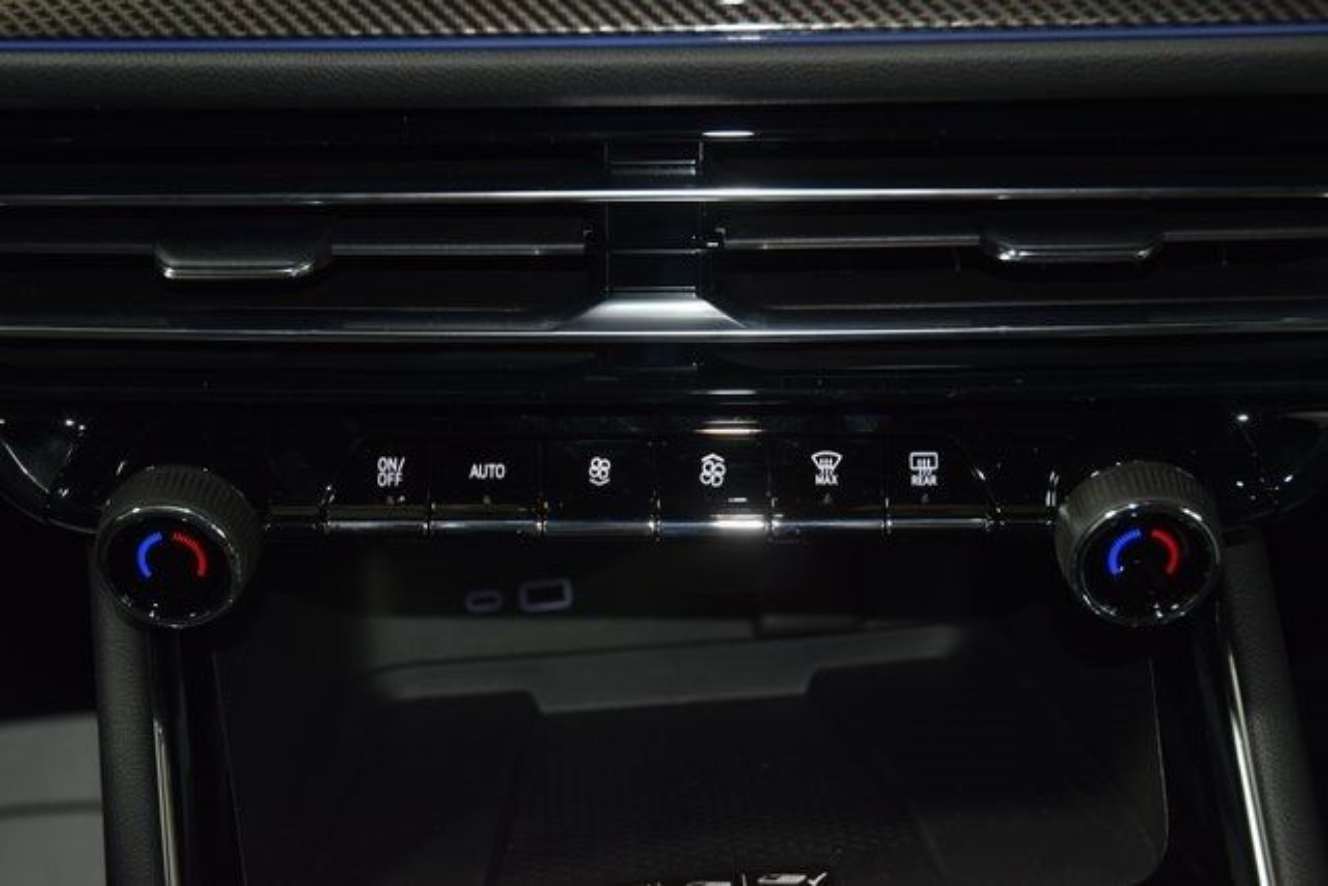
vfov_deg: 23.8
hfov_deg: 35.0
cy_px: 443
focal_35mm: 57
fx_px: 2103
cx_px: 664
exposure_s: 1/15
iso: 720
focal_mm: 38
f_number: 4.2
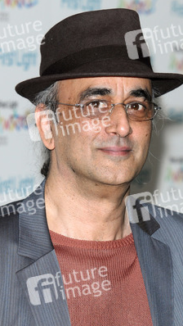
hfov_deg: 6.9
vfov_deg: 12.2
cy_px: 163
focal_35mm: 177
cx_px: 93
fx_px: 1526
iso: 320
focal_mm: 112
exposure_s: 1/160
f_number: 5
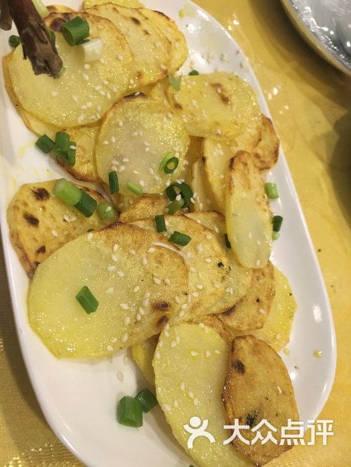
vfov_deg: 61.7
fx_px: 392
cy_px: 234
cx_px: 176
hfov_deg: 48.2
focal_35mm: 29
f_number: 2.2
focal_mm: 4.15
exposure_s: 1/33
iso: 160
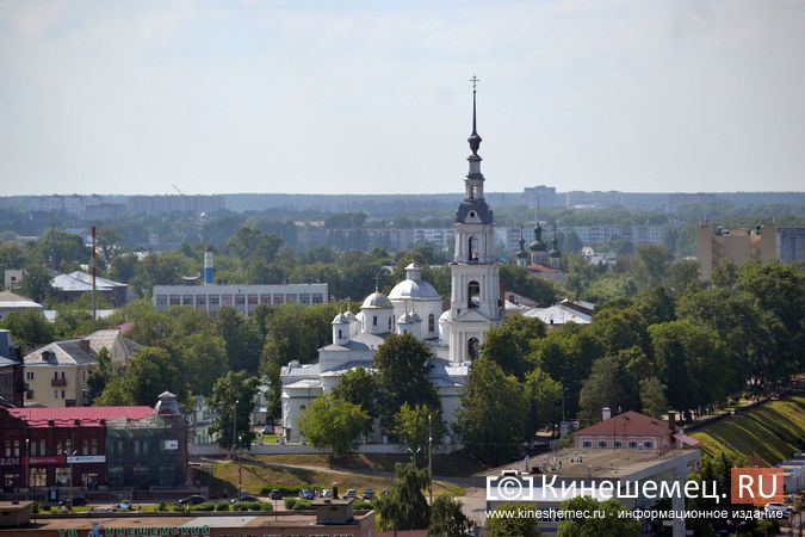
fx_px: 4092
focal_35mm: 183
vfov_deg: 7.5
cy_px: 268
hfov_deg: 11.2
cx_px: 402
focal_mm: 122
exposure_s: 1/2000
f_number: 7.1
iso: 400
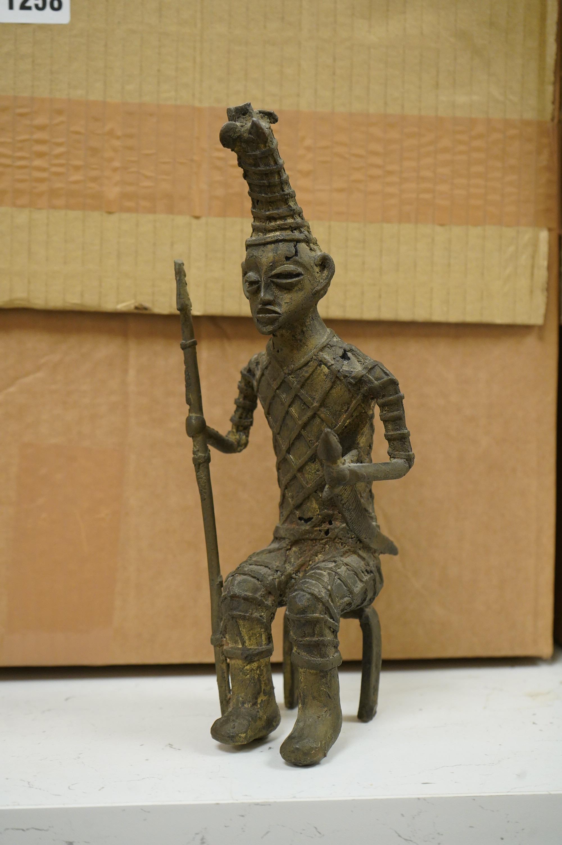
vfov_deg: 41.1
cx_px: 281
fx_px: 1126
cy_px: 422
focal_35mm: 48
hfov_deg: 28.0
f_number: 5.6
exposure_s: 1/200
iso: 4000
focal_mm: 48
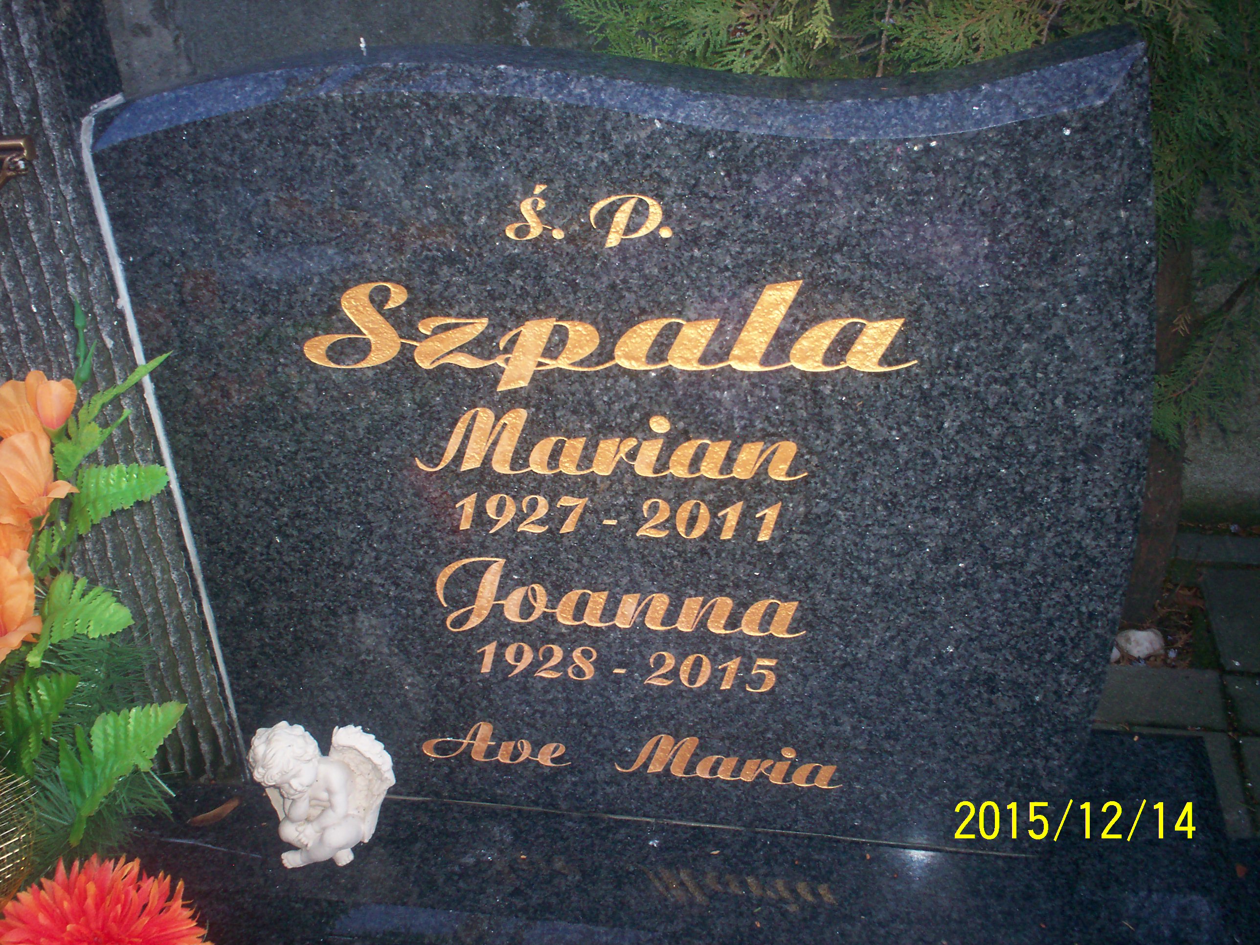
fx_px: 1310
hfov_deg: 51.4
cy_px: 472
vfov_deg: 39.7
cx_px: 630
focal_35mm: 36
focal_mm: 6
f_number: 4.5
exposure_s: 1/60
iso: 140
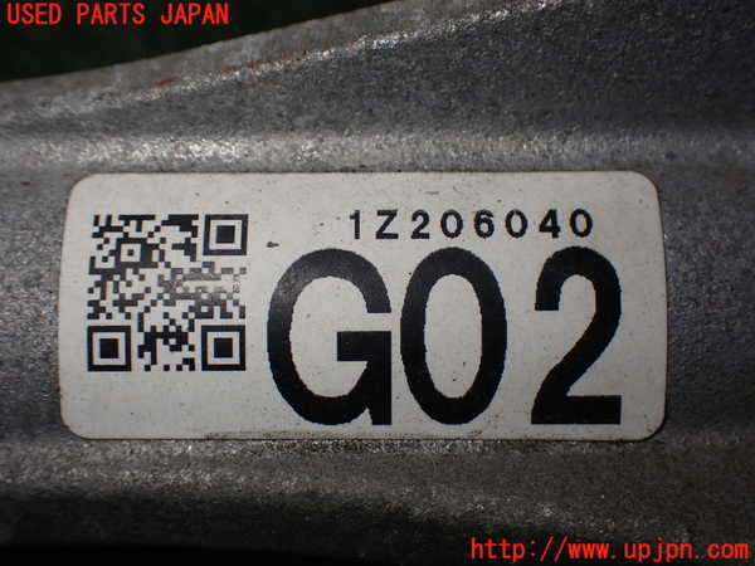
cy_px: 283
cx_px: 378
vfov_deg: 30.9
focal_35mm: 47
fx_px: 1025
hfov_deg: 40.4
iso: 160
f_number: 3.1
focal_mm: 8.4
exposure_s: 1/200
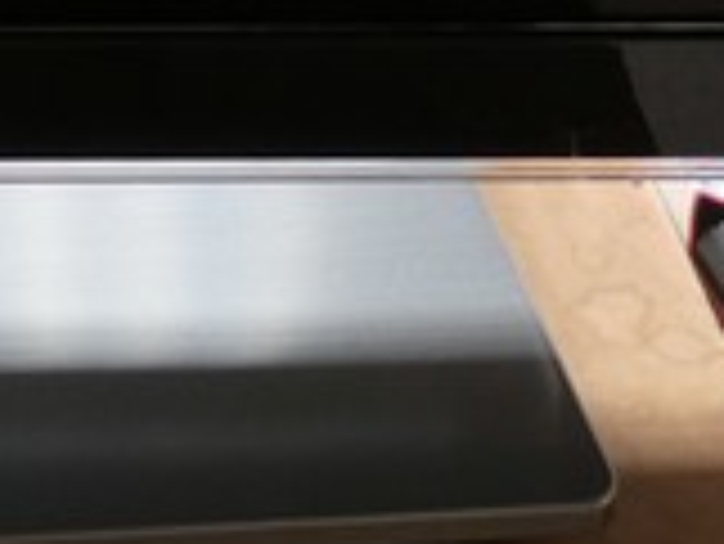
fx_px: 3391
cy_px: -396
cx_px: -436
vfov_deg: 8.8
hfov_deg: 11.6
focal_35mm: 162
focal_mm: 4.3
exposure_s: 1/60
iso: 80
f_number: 3.3
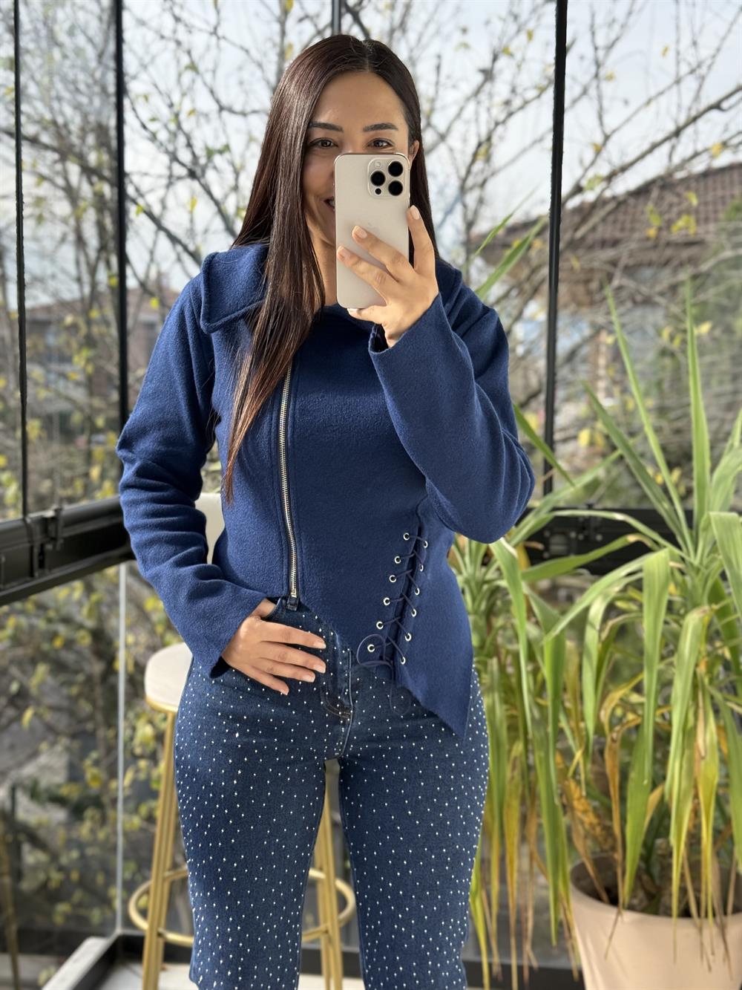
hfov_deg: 30.3
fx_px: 1372
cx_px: 371
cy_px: 495
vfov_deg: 39.7
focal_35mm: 48
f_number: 1.78
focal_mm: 6.76
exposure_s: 1/527
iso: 100
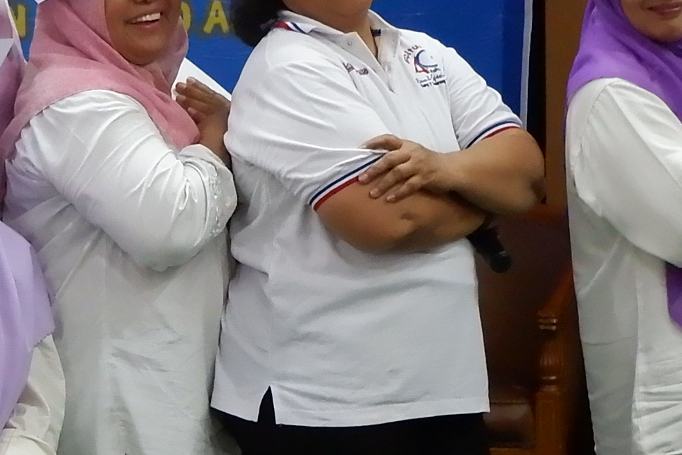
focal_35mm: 144
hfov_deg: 14.2
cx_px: 247
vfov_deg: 9.5
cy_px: 280
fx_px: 2727
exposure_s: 1/40
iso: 2000
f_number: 3.8
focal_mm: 19.2
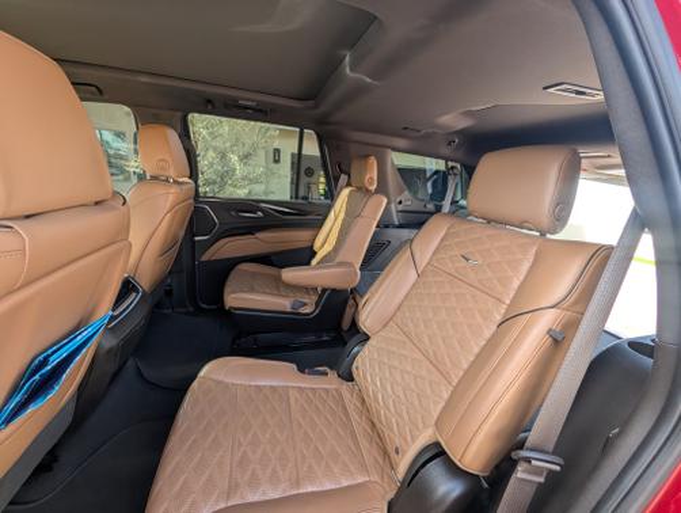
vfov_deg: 94.6
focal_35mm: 12
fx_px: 236
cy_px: 256
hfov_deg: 110.5
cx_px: 340
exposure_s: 1/273
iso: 48
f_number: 1.7
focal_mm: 2.02
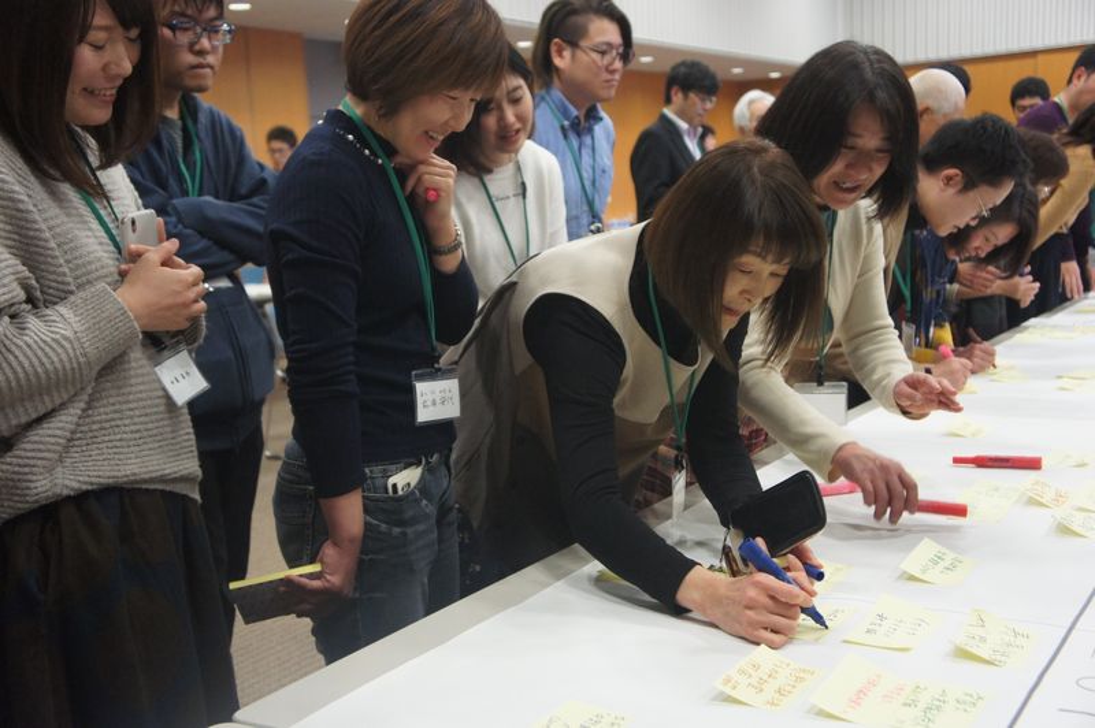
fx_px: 1276
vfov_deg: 31.8
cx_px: 548
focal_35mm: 42
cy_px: 364
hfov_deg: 46.4
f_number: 4
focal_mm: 28
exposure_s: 1/100
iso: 1600
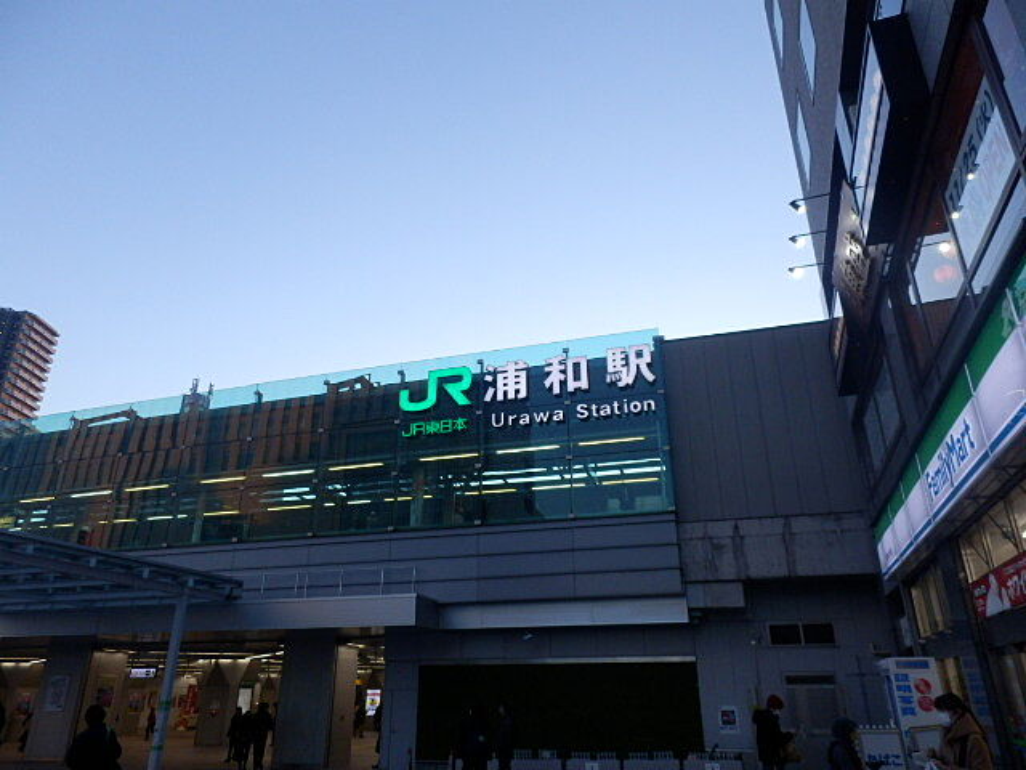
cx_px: 513
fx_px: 711
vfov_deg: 56.8
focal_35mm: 24
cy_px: 385
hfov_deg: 71.6
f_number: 3
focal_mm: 4.2
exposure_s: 1/320
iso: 250
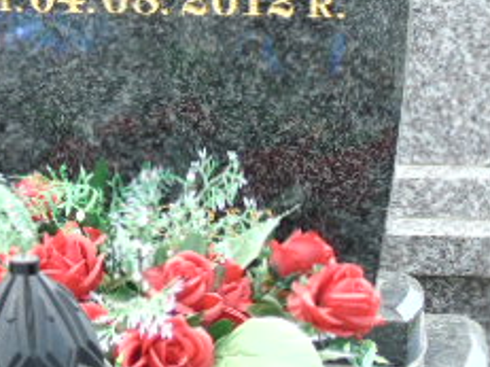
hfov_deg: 11.2
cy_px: 0
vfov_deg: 8.6
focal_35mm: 172
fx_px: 2433
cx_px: -129
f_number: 4.5
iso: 80
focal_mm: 11
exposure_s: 1/80
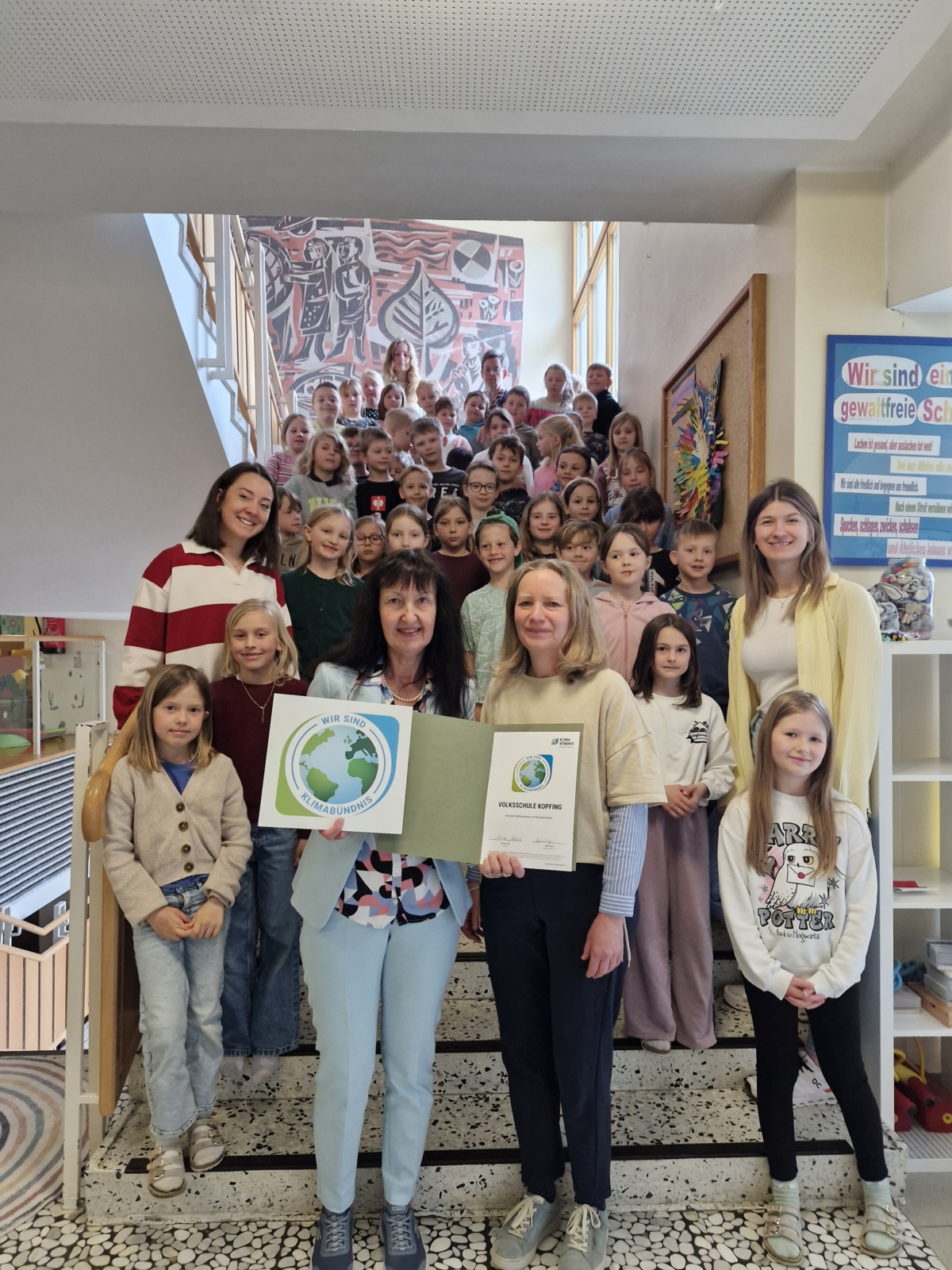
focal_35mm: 23
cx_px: 476
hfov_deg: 58.9
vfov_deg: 73.9
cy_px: 635
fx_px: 843
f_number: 1.8
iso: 500
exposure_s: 1/100
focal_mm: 5.54
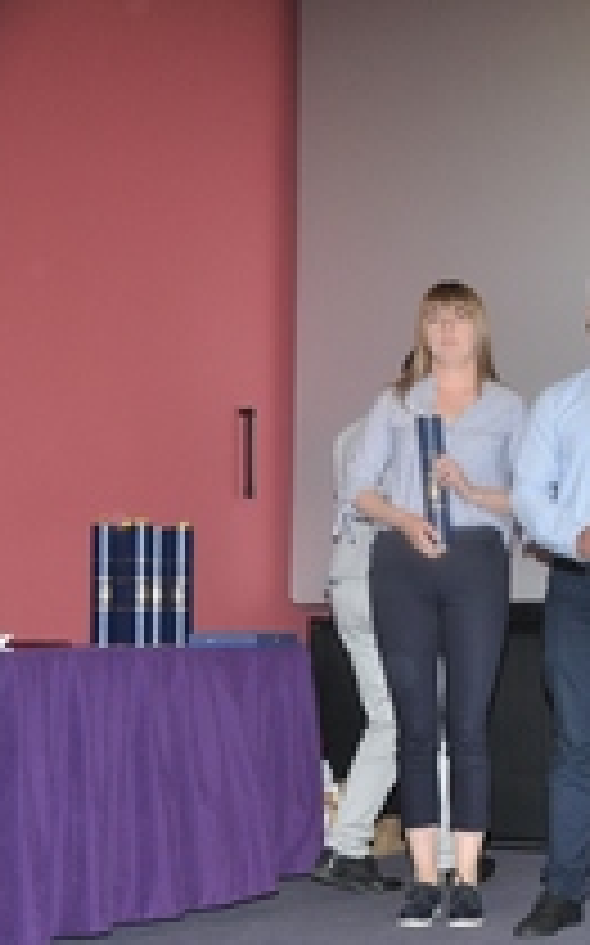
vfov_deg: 30.1
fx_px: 1752
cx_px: 856
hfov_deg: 17.4
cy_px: 565
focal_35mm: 68
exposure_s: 1/100
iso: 500
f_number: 3.8
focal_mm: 24
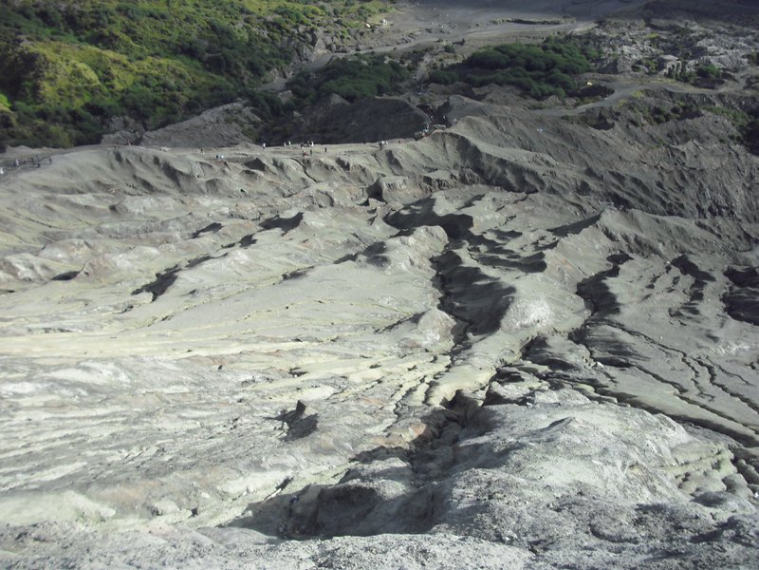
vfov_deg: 37.7
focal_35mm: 38
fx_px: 833
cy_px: 285
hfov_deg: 49.0
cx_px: 380
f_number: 8
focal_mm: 6.2
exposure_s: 1/160
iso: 100
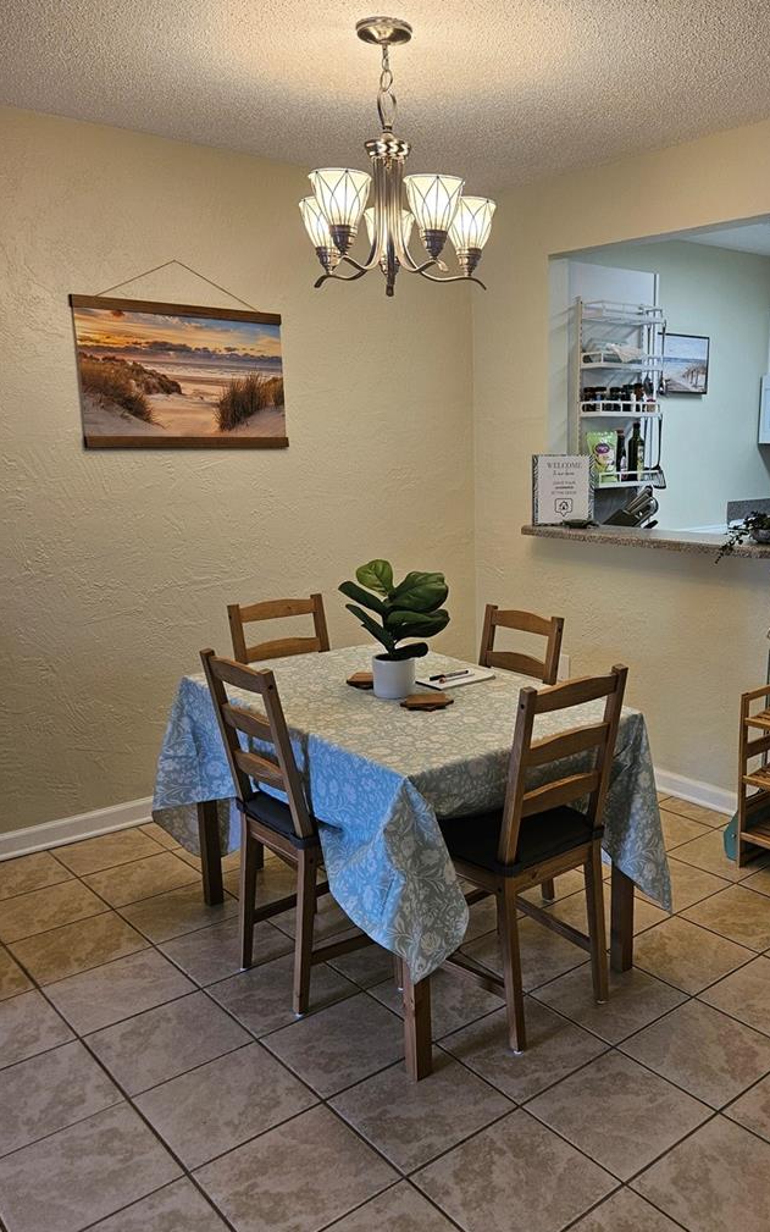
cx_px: 526
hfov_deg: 42.5
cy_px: 665
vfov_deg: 64.5
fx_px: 973
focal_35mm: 29
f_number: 1.8
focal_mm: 5.4
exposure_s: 1/120
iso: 80
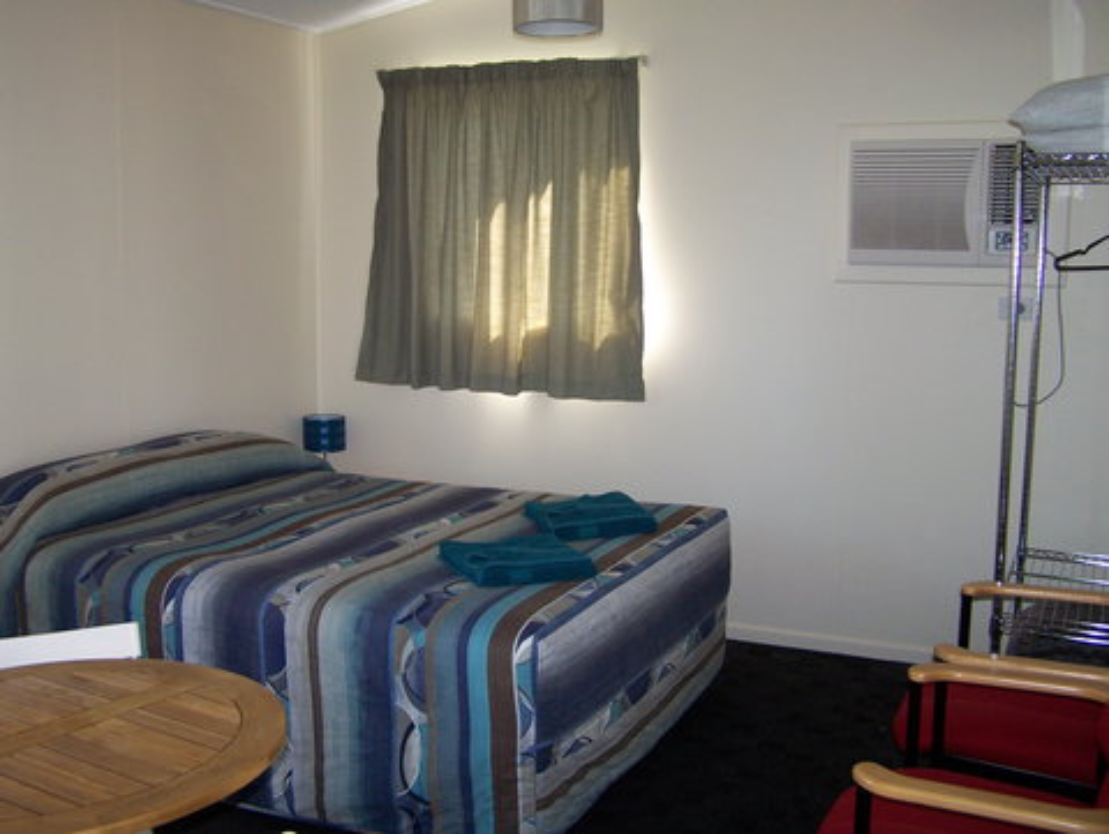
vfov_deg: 37.8
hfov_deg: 48.9
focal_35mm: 38
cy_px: 417
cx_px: 554
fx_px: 1219
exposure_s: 1/60
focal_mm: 6.3
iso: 160
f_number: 2.8
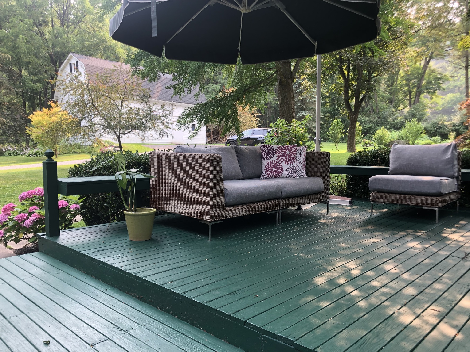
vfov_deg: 49.7
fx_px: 380
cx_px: 235
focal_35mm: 28
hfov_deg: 63.4
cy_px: 176
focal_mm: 3.99
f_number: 1.8
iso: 32
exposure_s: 1/120
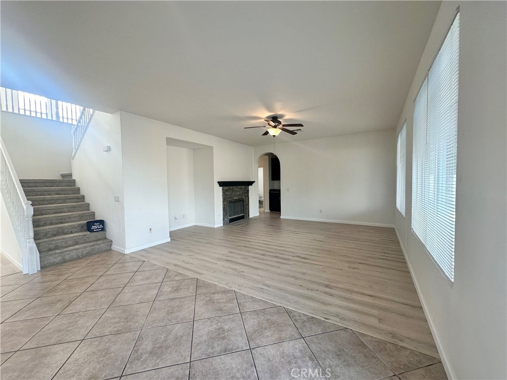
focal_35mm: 14
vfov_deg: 85.7
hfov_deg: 102.1
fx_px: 205
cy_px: 190
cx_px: 254
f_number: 2.2
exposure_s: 1/120
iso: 125
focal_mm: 2.22
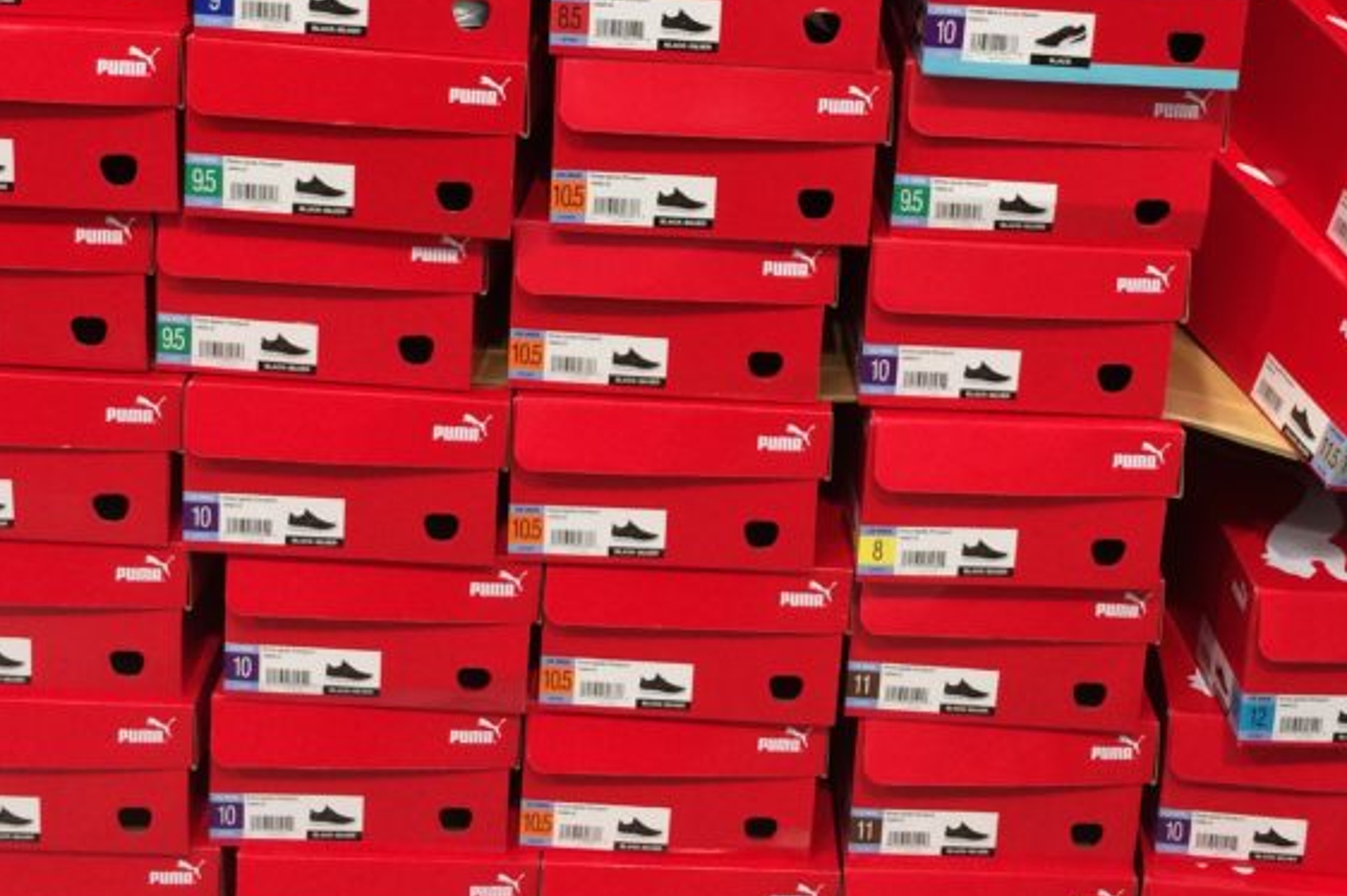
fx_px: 2057
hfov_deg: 36.2
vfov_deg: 23.6
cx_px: 796
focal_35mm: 55
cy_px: 7
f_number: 2.2
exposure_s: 1/30
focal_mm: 4.15
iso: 100
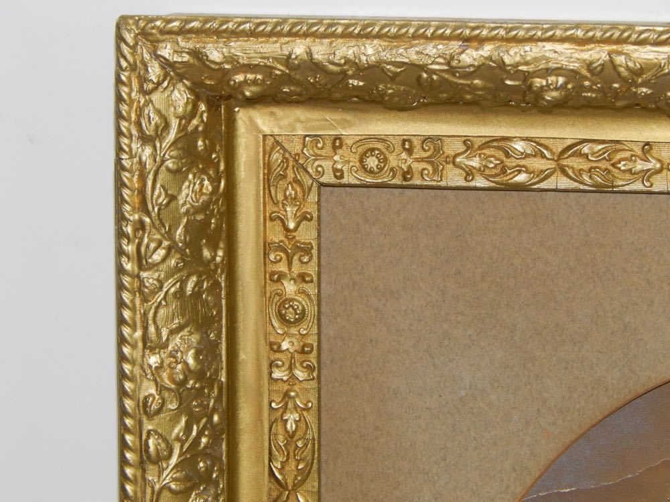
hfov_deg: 12.2
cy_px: 251
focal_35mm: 162
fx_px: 3136
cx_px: 335
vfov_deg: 9.2
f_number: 5.1
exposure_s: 1/30
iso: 200
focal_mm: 28.7
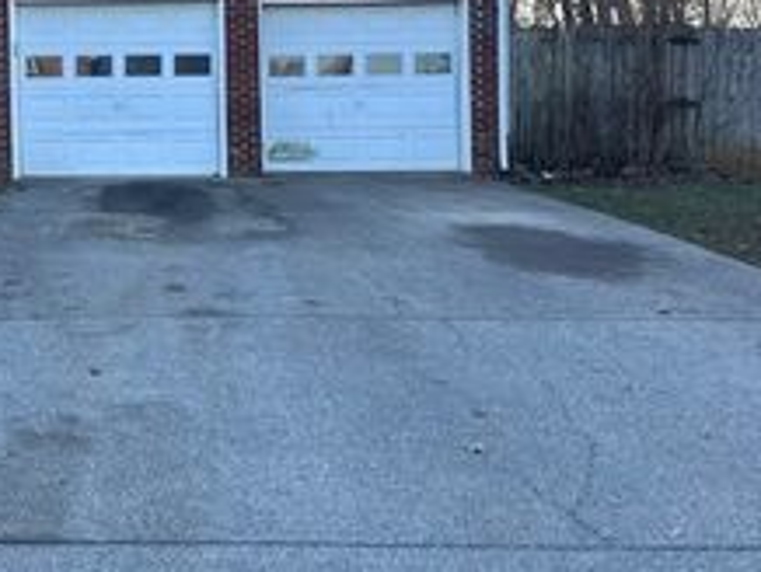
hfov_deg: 33.0
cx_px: 70
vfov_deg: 26.1
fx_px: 1210
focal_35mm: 55
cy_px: 113
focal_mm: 6.76
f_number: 1.78
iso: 80
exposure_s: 1/577
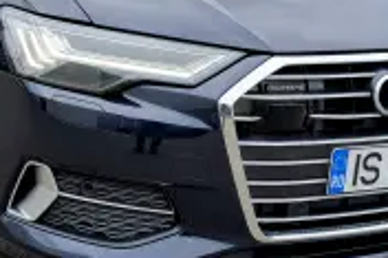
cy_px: 64
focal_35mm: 51
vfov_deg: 26.1
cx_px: 159
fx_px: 549
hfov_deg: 38.8
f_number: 1.68
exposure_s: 1/392
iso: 20
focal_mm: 6.9
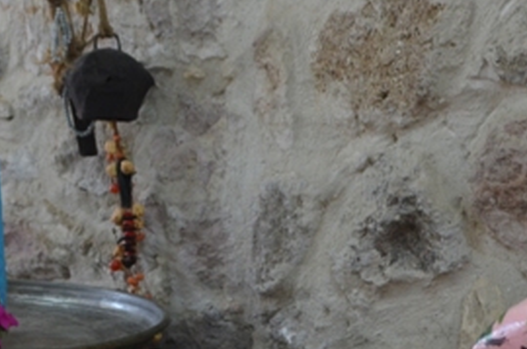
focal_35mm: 122
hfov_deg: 16.7
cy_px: 94
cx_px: 94
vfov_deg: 11.2
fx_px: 1783
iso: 400
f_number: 4.5
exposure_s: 1/80
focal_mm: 22
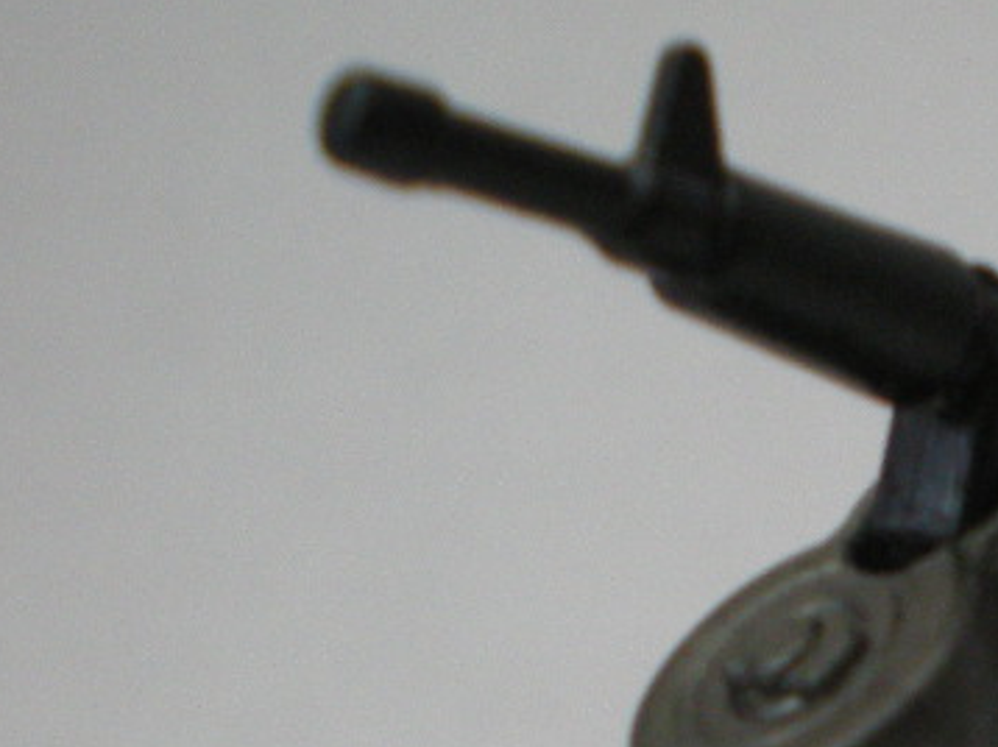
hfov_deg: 15.0
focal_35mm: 126
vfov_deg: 11.5
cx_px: 1280
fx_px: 3630
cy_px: 864
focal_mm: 7.4
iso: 200
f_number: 3.5
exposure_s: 1/8.3
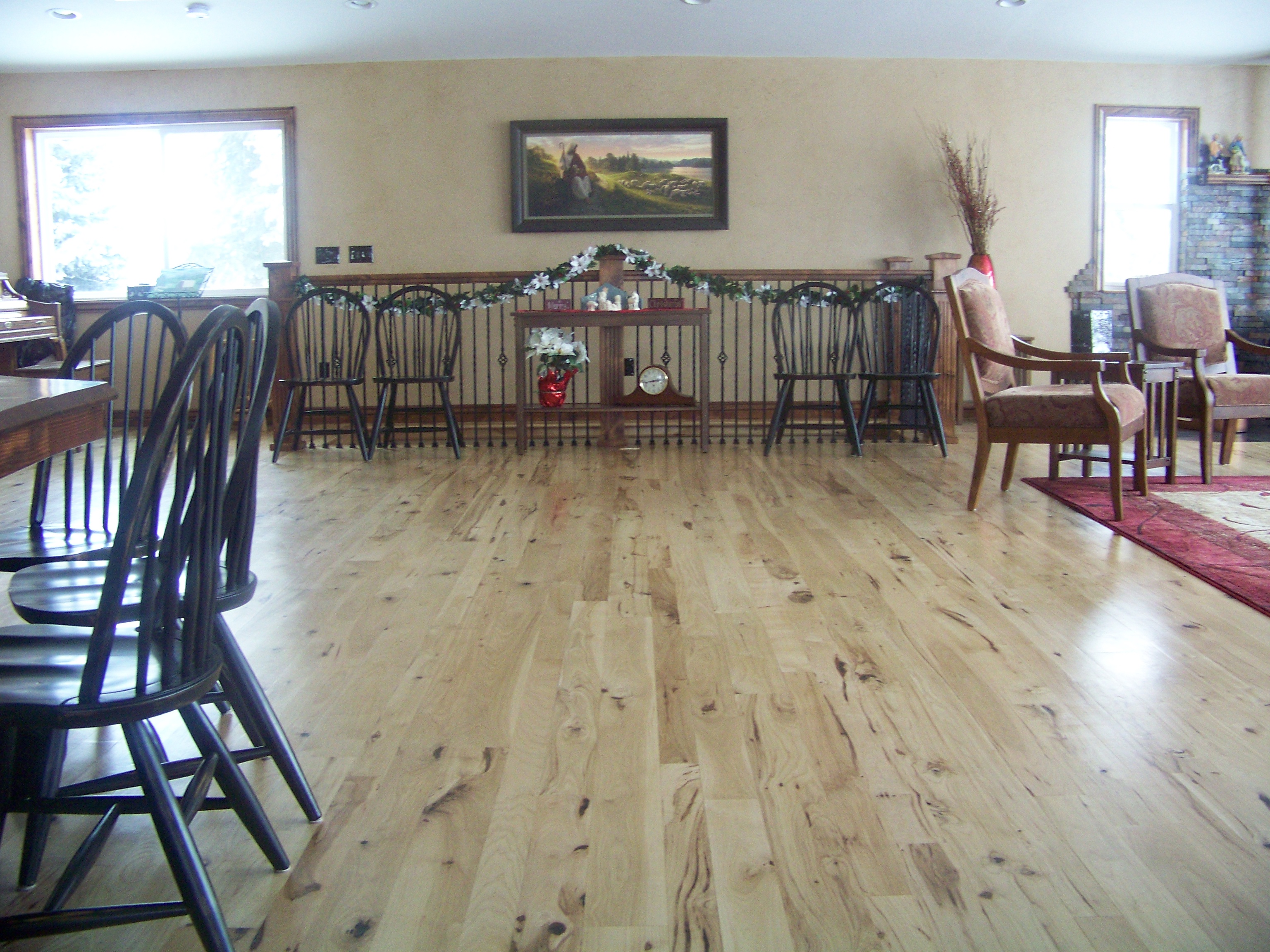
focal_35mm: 36
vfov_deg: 39.7
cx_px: 635
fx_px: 1321
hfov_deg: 51.4
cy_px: 476
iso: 160
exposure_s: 1/30
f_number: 2.8
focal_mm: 5.85
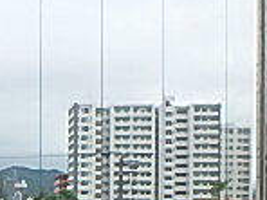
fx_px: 702
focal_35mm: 91
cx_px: -119
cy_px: 249
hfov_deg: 19.2
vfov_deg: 15.6
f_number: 3.5
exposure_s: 1/400
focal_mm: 3.7
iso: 125
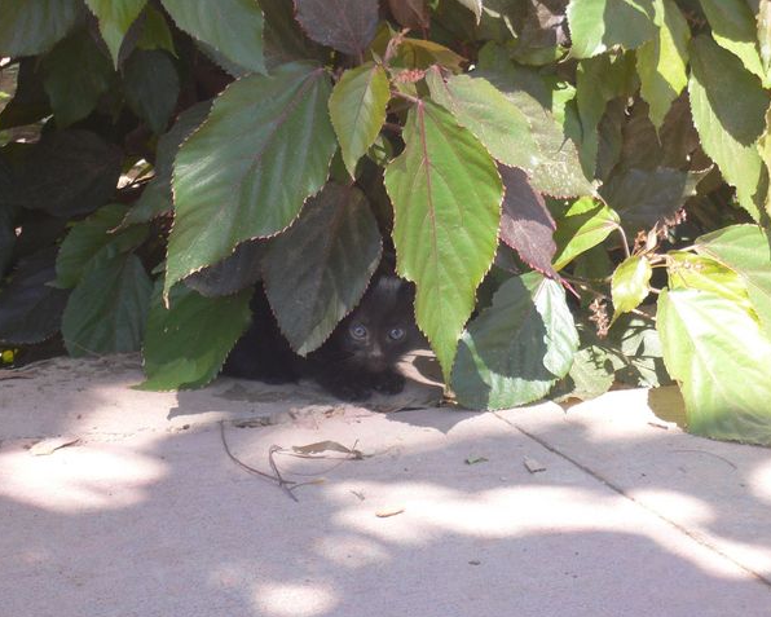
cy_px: 309
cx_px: 365
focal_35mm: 110
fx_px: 2510
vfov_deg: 14.0
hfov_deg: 17.5
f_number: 5
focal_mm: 17.4
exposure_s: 1/80
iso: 100
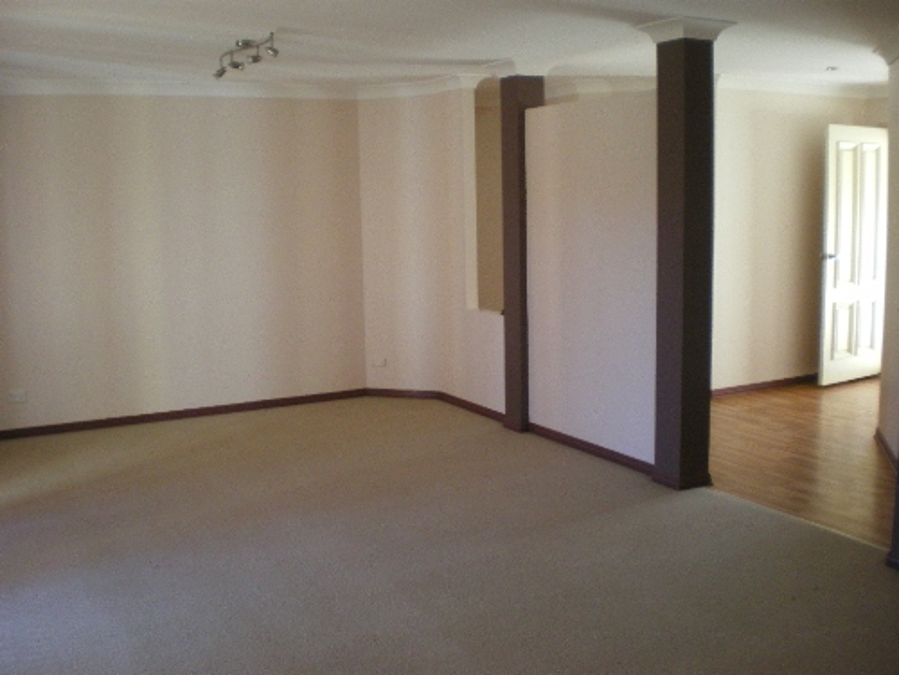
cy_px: 338
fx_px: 935
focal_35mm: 36
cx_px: 450
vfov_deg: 39.7
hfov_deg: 51.4
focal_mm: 6.3
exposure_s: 1/50
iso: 320
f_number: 3.1
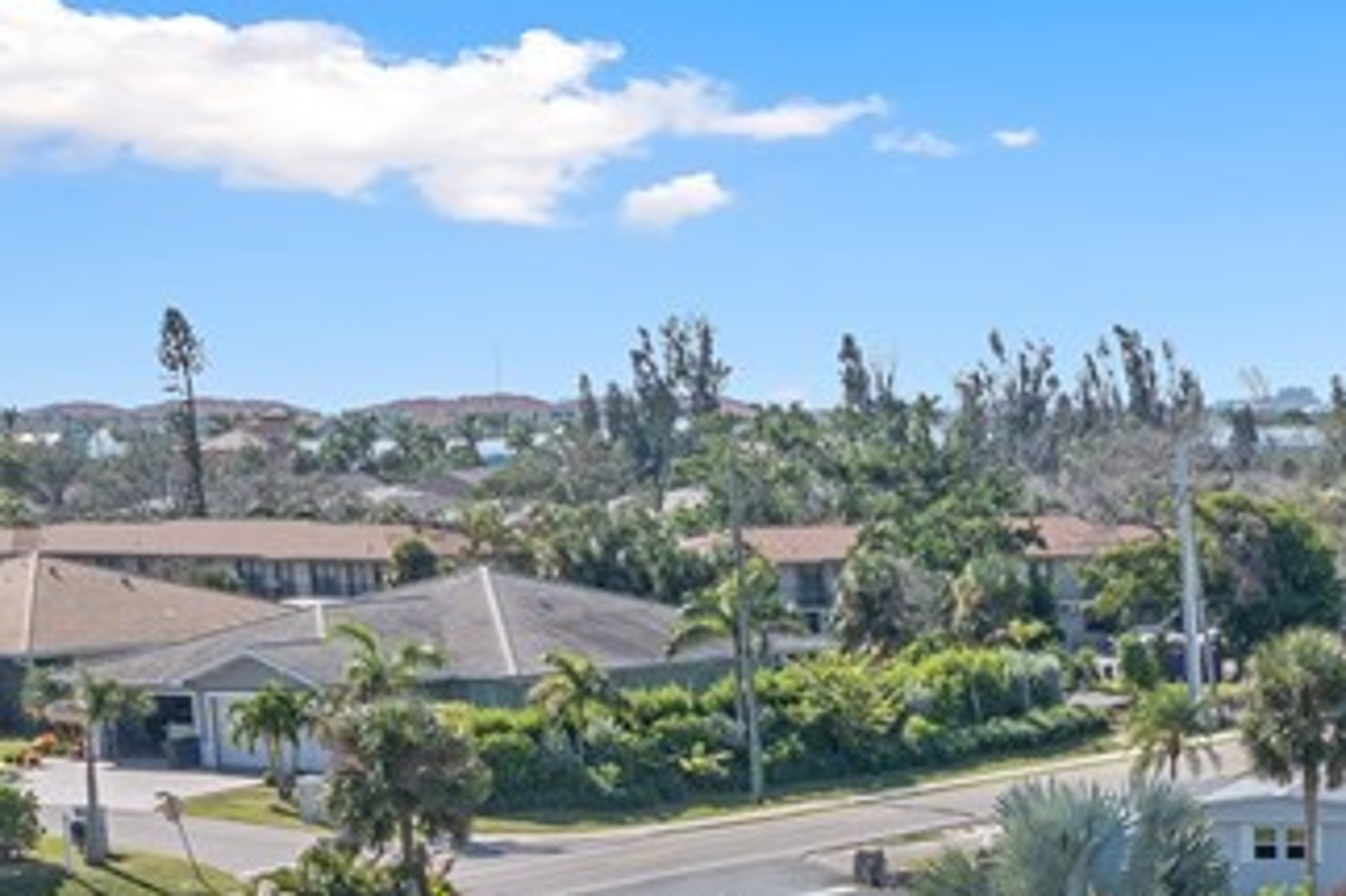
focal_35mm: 94
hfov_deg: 20.9
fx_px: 3513
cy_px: 1398
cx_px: 1384
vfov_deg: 13.6
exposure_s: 1/500
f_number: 5.6
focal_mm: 10.26
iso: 100
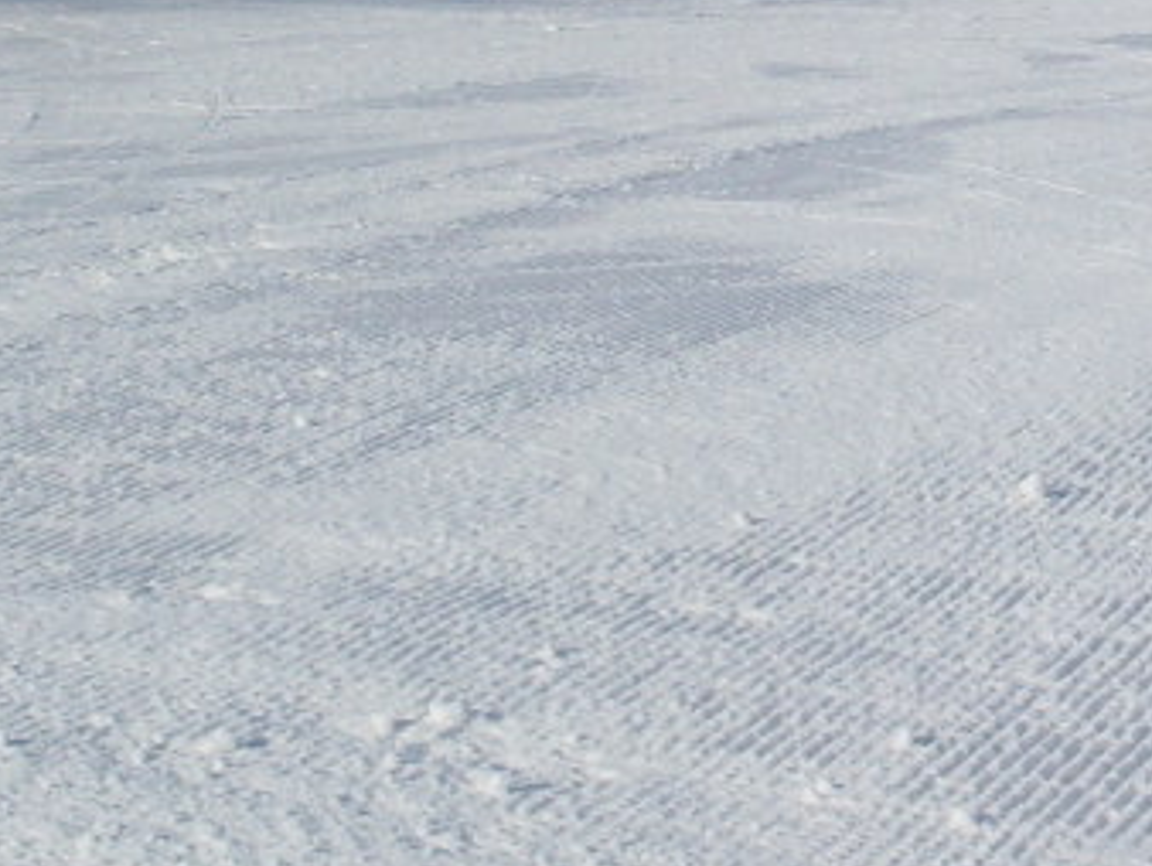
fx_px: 3830
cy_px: -106
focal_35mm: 115
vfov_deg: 12.7
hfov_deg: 16.7
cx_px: 1213
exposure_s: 1/500
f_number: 8.4
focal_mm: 6.3
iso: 80
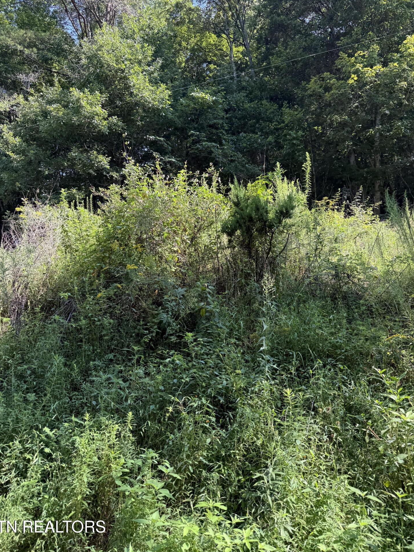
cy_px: 266
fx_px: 399
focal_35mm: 25
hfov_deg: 54.9
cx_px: 200
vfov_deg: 69.4
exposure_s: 1/494
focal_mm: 6.76
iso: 80
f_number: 1.78
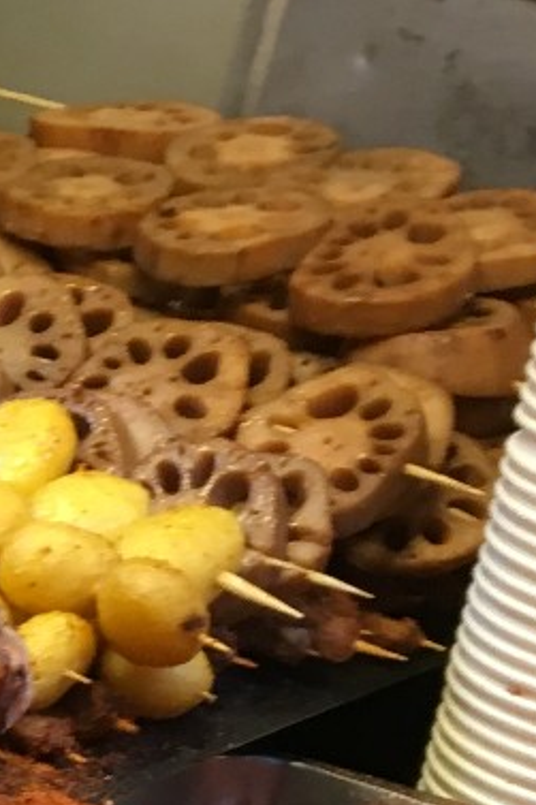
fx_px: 2861
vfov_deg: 15.2
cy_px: 1074
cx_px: -668
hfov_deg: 9.7
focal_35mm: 128
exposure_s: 1/33
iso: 100
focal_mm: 4.15
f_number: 2.2
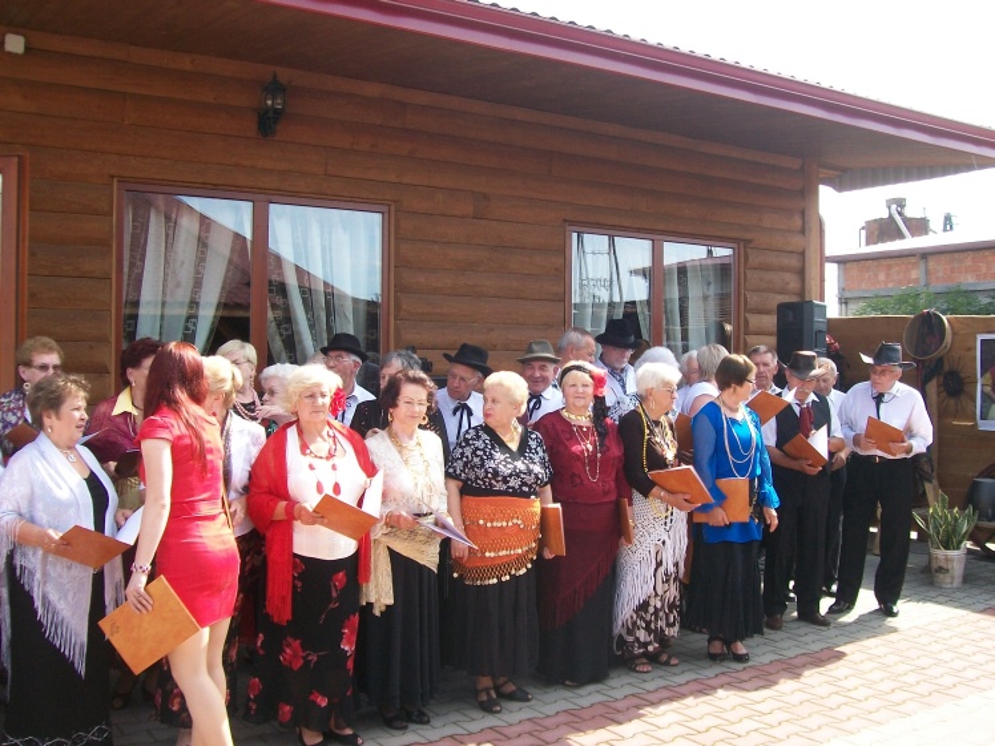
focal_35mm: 36
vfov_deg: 39.7
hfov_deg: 51.4
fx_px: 1035
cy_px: 373
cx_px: 498
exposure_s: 1/320
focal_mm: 6
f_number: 2.7
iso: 80
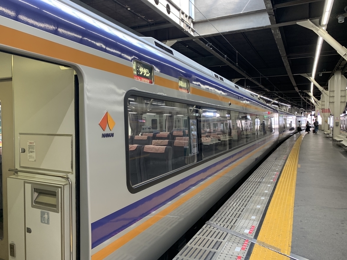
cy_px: 130
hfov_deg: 67.3
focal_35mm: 26
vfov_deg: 53.1
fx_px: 261
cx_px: 174
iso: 100
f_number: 1.8
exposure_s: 1/82
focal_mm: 4.25
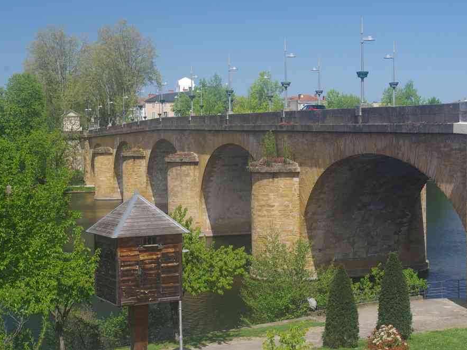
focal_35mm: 62
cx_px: 260
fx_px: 836
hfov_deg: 31.2
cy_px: 174
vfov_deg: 23.6
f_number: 11
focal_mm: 38
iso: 200
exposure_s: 1/100
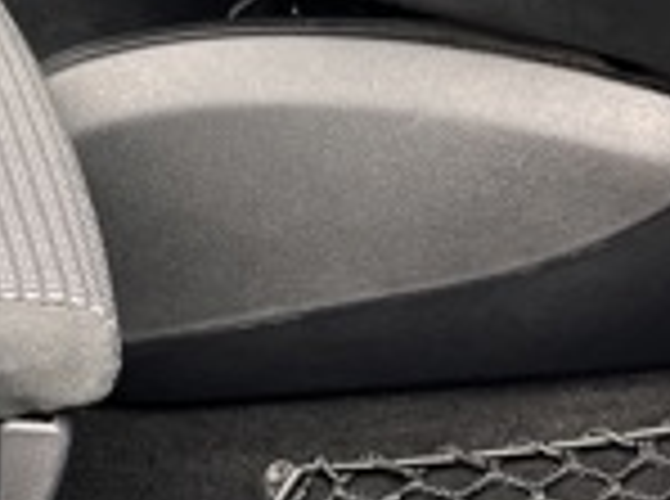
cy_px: -514
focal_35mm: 140
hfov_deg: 12.7
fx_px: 2703
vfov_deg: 9.8
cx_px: -589
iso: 100
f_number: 1.6
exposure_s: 1/121
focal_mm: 5.1
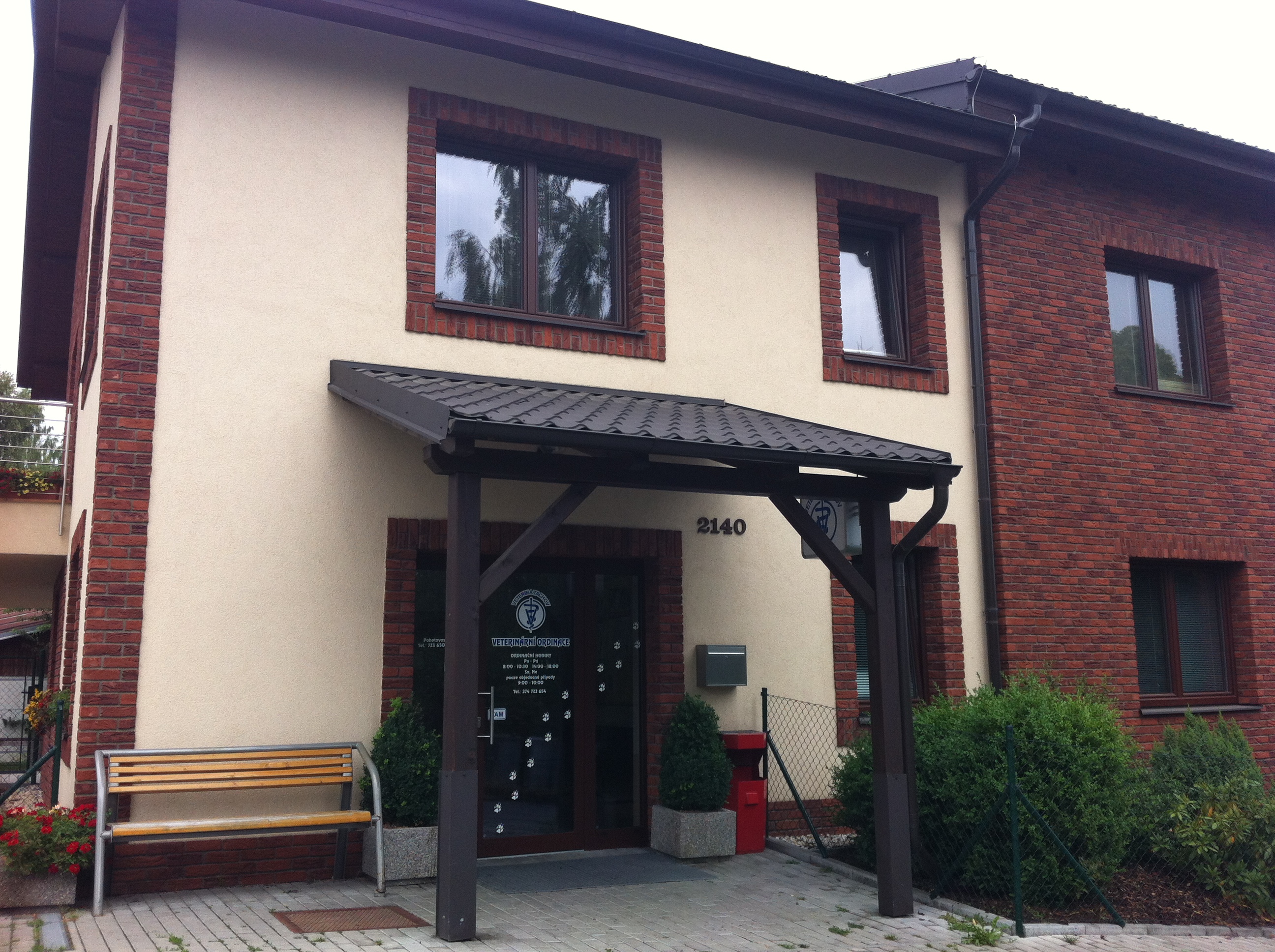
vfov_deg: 40.6
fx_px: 1287
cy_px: 476
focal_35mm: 35
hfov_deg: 52.7
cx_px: 638
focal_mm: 3.85
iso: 80
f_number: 2.8
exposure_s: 1/560
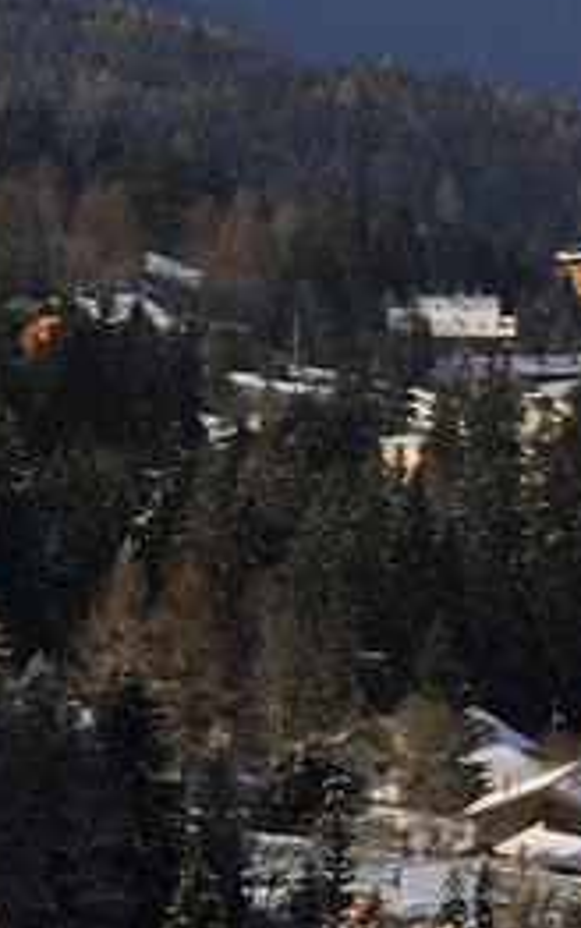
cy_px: -726
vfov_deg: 4.2
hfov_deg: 2.6
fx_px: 12578
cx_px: -1860
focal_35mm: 497
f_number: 9
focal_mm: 80
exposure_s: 1/320
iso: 200
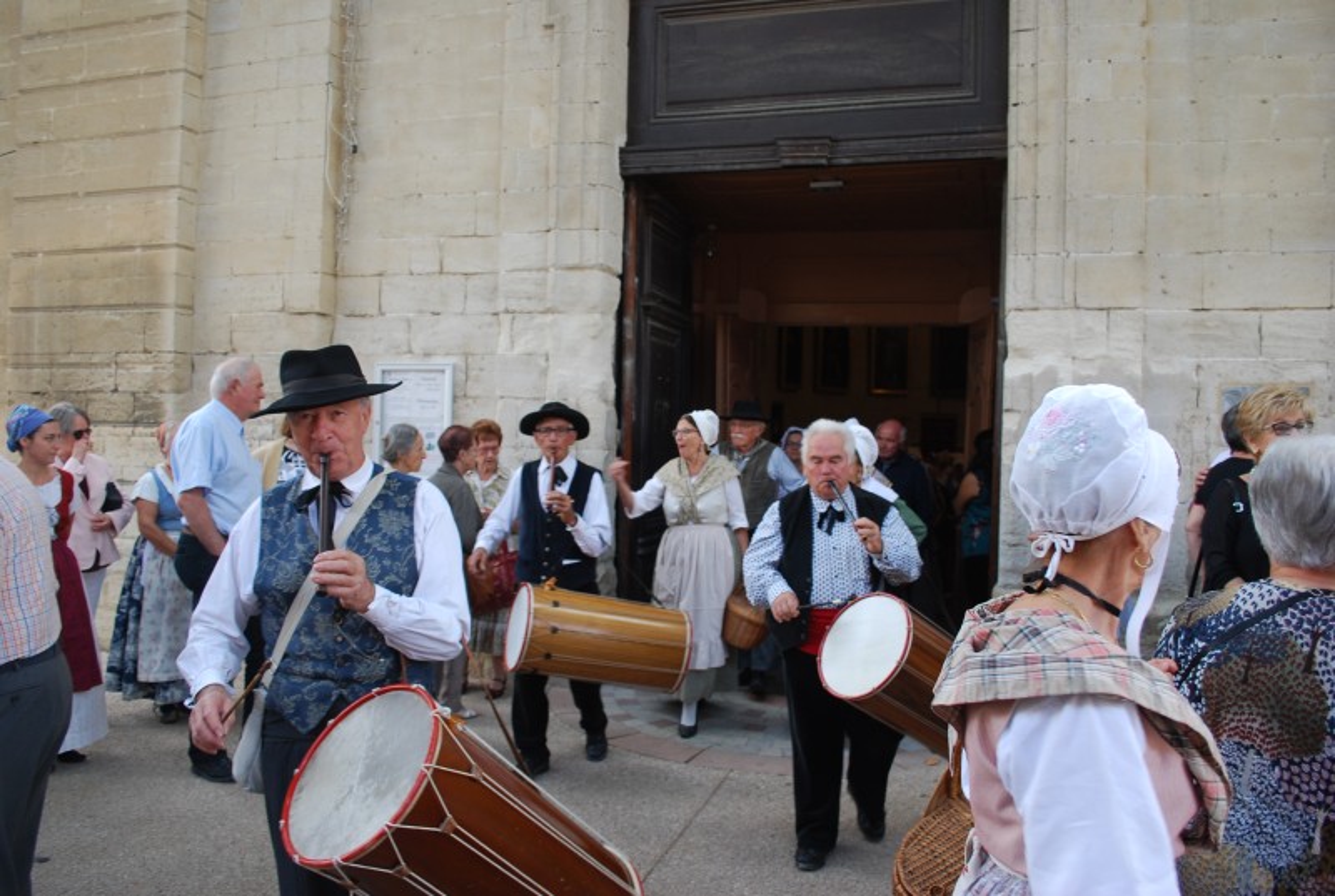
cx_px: 668
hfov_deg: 67.3
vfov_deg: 48.1
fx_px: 1003
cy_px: 448
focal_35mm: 27
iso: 200
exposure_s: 1/80
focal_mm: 18
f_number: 4.5
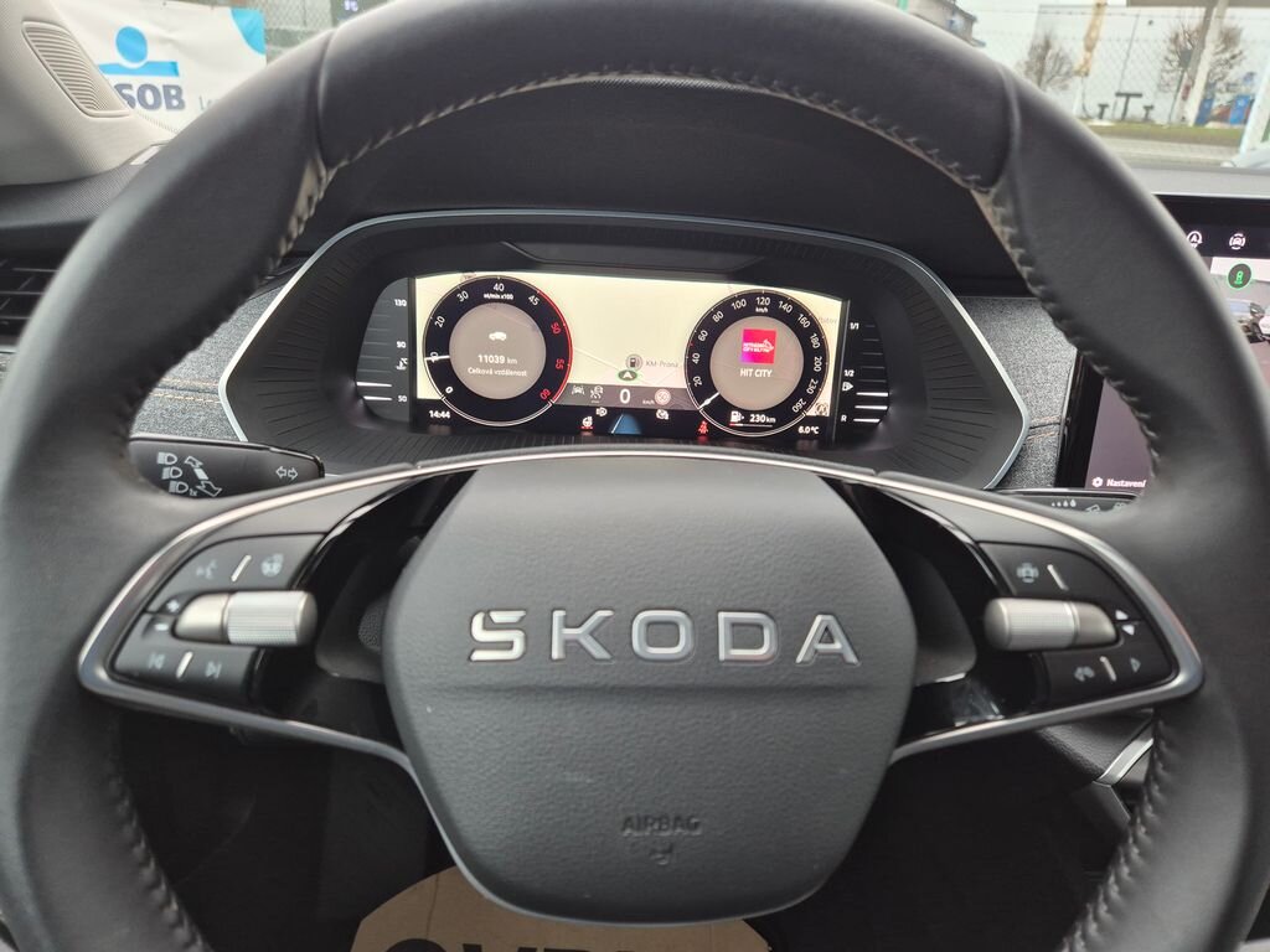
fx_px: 844
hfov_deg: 73.9
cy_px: 476
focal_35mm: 23
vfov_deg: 58.9
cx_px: 635
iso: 200
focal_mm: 5.4
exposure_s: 1/100
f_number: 1.8
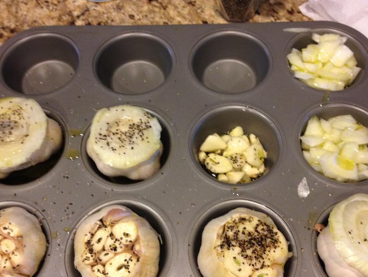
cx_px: 184
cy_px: 142
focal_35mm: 42
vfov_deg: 34.4
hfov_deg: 44.8
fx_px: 447
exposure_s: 1/20
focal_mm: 4.28
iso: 160
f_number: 2.4
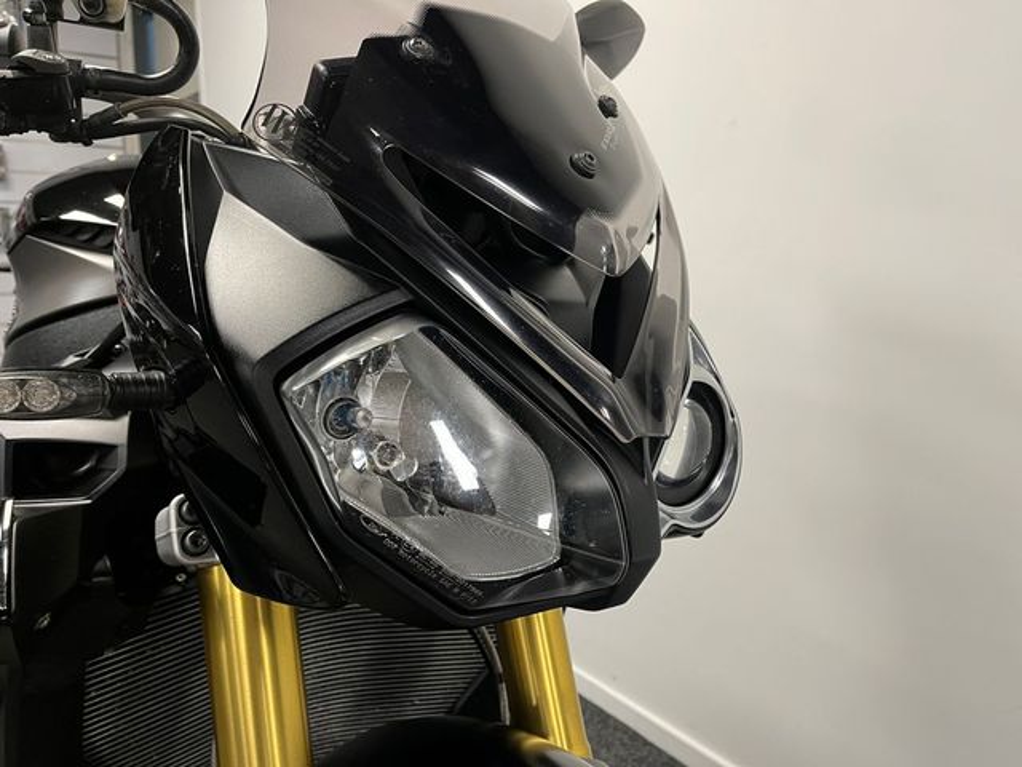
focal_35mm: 26
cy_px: 384
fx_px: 768
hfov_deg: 67.3
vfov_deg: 53.1
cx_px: 511
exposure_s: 1/50
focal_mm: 5.1
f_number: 1.6
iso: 125
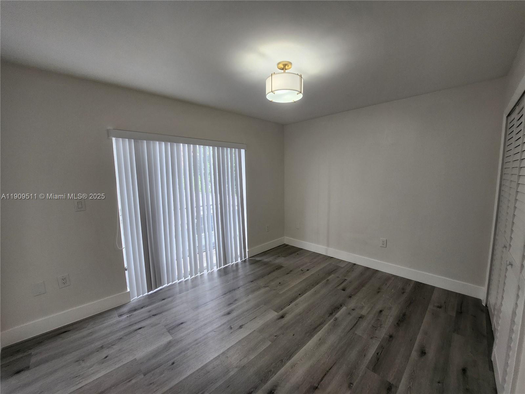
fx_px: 197
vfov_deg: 89.9
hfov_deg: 106.2
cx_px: 262
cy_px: 197
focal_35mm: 13
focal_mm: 1.7
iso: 64
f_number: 2.2
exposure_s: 1/60
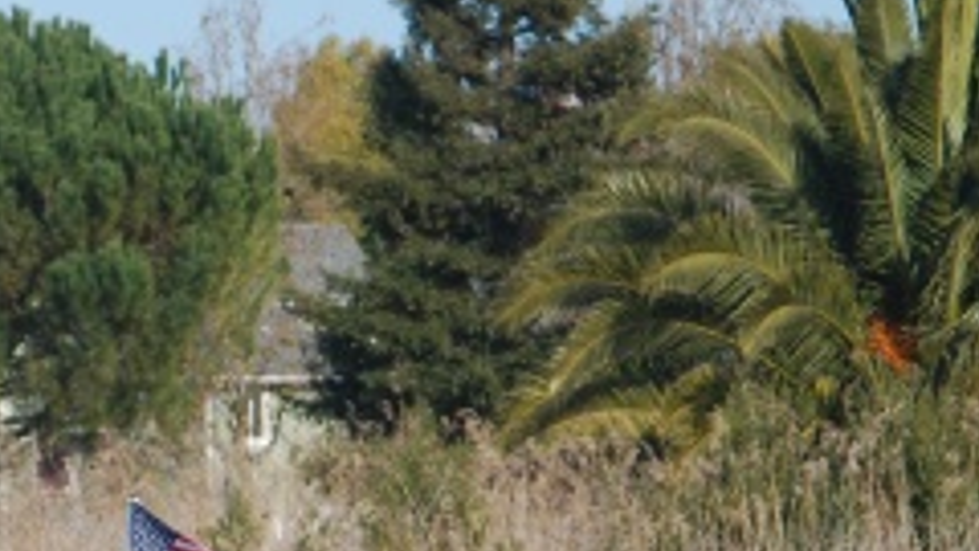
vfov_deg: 2.3
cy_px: 910
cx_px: -86
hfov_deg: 4.1
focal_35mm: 524
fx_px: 13603
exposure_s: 1/640
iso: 100
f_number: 6.3
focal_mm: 100
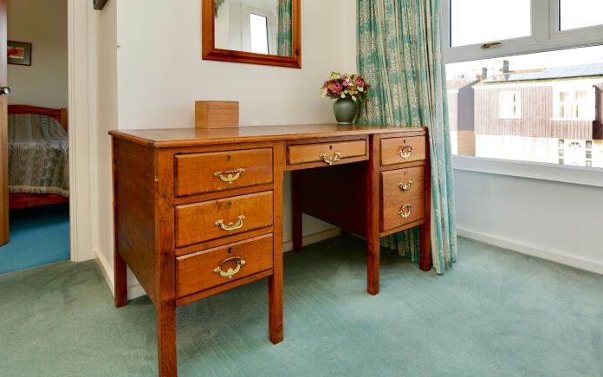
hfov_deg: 81.7
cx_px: 349
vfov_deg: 55.4
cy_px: 109
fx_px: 345
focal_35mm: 21
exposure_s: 1/60
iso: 100
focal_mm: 14
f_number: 4
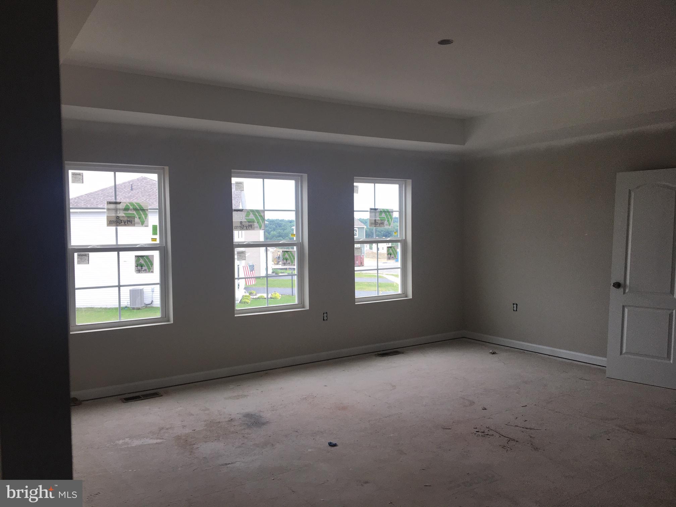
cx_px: 338
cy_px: 254
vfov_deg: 48.2
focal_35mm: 29
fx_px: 566
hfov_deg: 61.7
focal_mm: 4.15
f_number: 2.2
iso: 32
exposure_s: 1/120
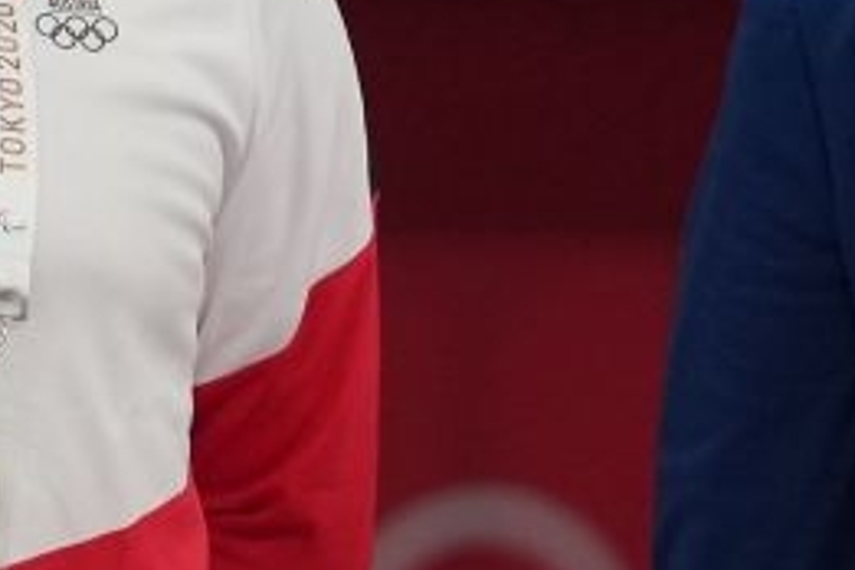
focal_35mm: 2072
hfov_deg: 1.0
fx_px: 49206
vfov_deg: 0.7
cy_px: -23
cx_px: 183
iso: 640
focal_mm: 200
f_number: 2.8
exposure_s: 1/1000
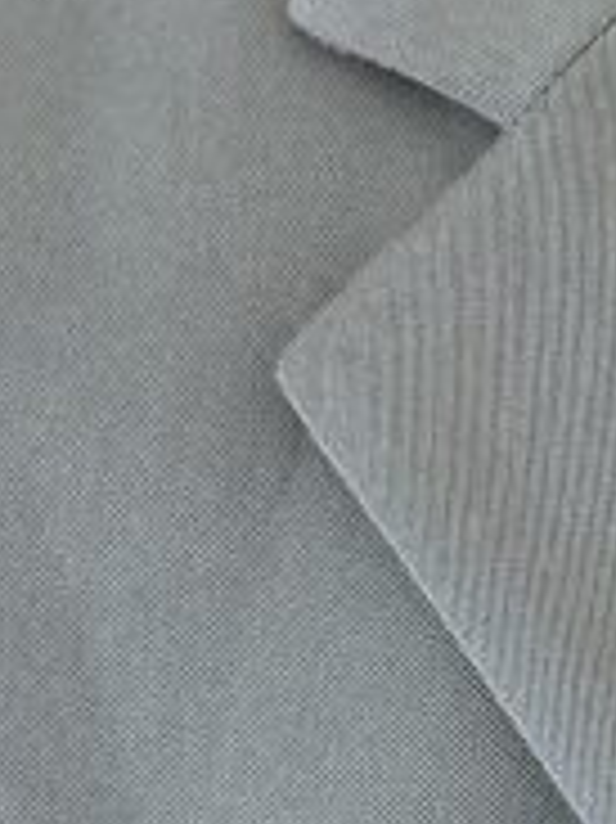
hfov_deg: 21.0
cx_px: 346
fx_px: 1663
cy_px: 371
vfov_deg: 27.8
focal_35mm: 70
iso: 800
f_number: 1.78
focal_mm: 6.86
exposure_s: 1/60
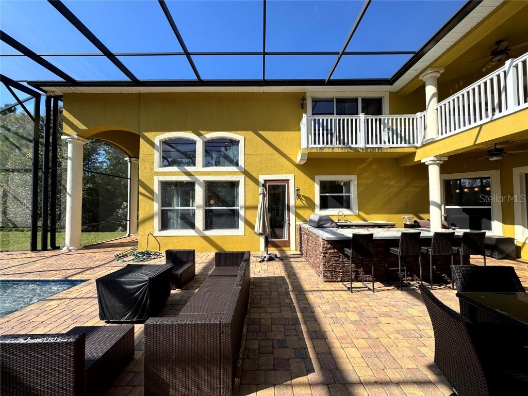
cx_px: 264
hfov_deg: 102.1
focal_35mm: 14
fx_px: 214
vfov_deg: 85.7
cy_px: 198
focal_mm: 2.22
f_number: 2.2
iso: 40
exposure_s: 1/968
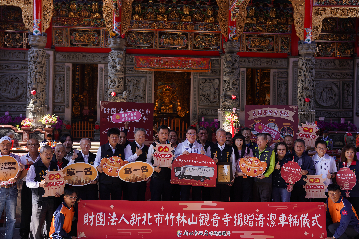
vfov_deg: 32.2
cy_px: 120
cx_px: 180
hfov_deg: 46.8
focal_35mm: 42
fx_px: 415
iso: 125
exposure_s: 1/125
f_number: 4.5
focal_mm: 41.6
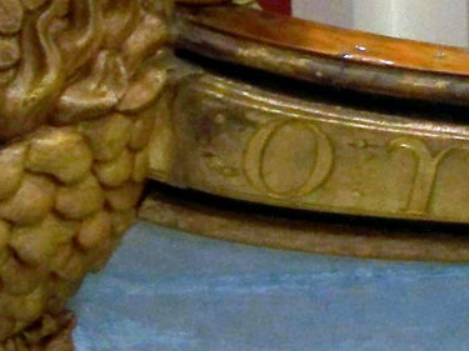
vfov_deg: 9.4
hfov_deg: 12.4
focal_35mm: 158
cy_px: 120
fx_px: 2140
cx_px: 464
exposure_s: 1/8
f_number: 2.8
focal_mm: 7.8
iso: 200
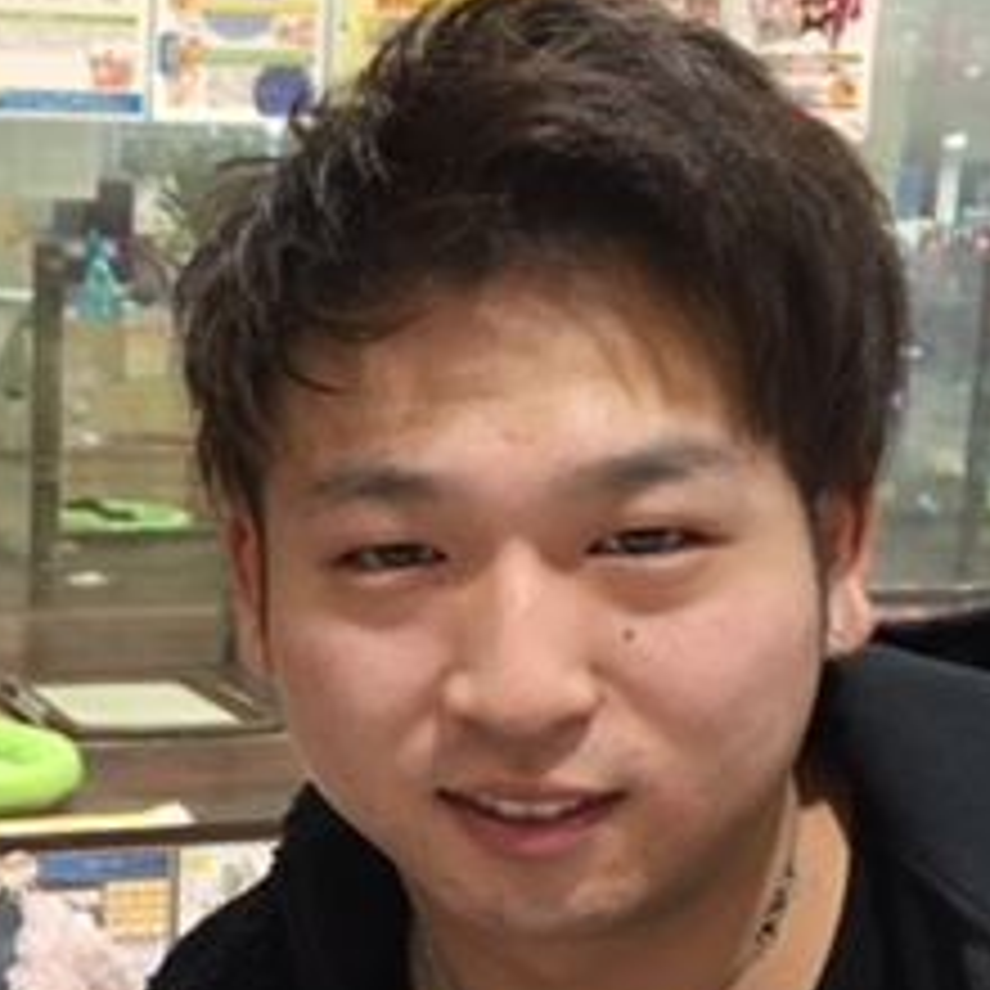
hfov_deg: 23.8
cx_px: 54
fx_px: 2265
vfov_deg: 24.5
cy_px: 702
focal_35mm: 70
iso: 80
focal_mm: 4.15
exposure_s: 1/30
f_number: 2.2
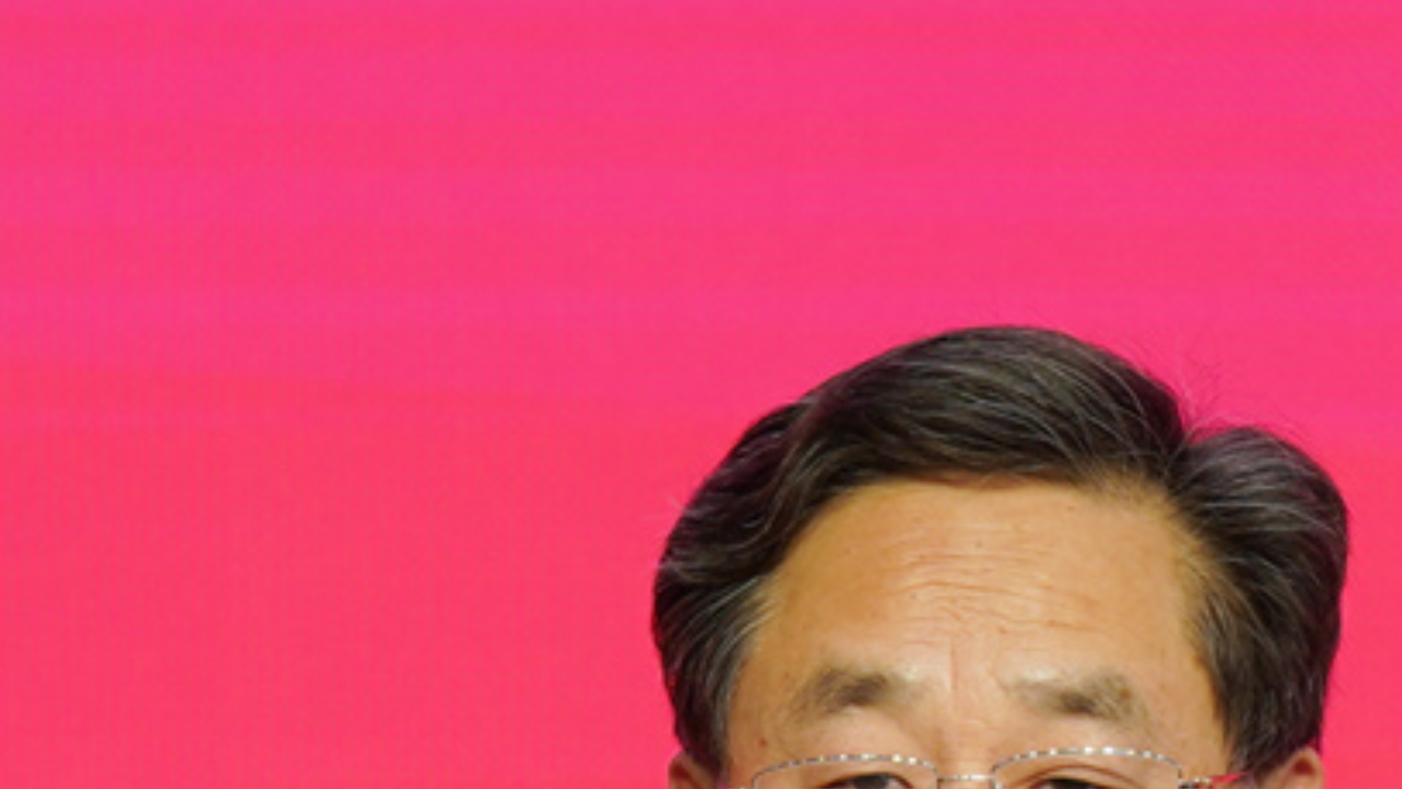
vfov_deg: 8.8
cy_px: 1196
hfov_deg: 15.9
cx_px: 858
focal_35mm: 135
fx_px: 5019
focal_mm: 35
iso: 100
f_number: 3.2
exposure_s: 1/50
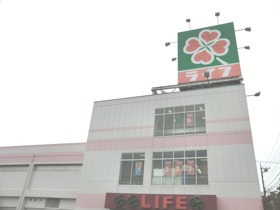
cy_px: 105
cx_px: 140
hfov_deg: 61.7
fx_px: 235
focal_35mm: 29
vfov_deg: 48.2
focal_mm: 5.2
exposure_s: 1/640
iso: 80
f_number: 7.9
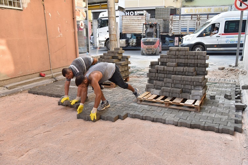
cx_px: 124
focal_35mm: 31
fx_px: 213
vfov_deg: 42.3
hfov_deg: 60.3
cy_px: 82
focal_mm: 31
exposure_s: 1/200
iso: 800
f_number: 7.1
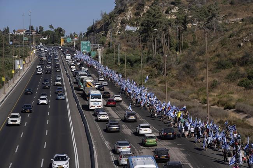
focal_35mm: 118
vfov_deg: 11.6
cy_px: 84
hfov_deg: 17.4
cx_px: 126
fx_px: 829
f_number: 6.3
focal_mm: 118
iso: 200
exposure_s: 1/3200
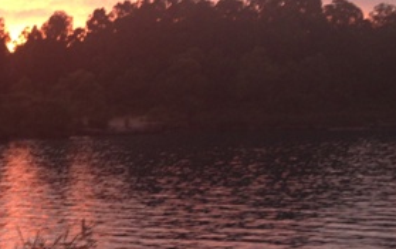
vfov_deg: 15.4
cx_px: 9
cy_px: 112
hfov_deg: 23.4
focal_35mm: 85
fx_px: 918
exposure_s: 1/20
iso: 64
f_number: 2.4
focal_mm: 4.28
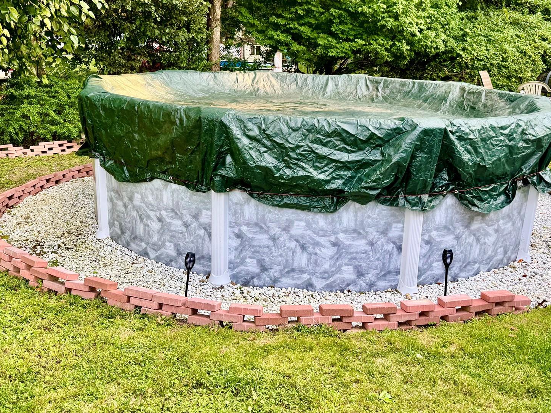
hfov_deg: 54.0
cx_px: 278
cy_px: 183
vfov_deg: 41.7
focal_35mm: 34
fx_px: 541
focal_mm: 6.76
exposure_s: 1/121
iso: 64
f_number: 1.78
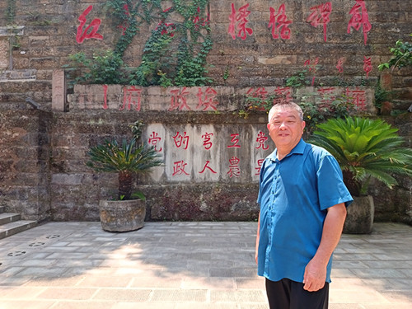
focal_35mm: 24
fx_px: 286
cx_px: 206
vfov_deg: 56.8
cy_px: 154
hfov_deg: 71.6
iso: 117
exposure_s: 1/100
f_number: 1.75
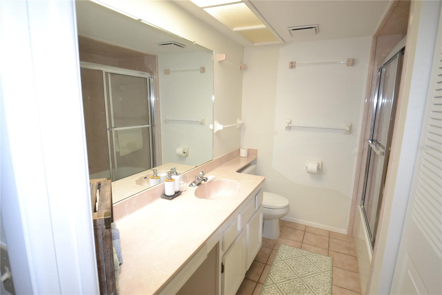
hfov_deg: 90.0
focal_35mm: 18
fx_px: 221
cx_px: 221
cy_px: 148
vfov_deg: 67.4
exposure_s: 1/60
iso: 900
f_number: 3.8
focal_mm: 12
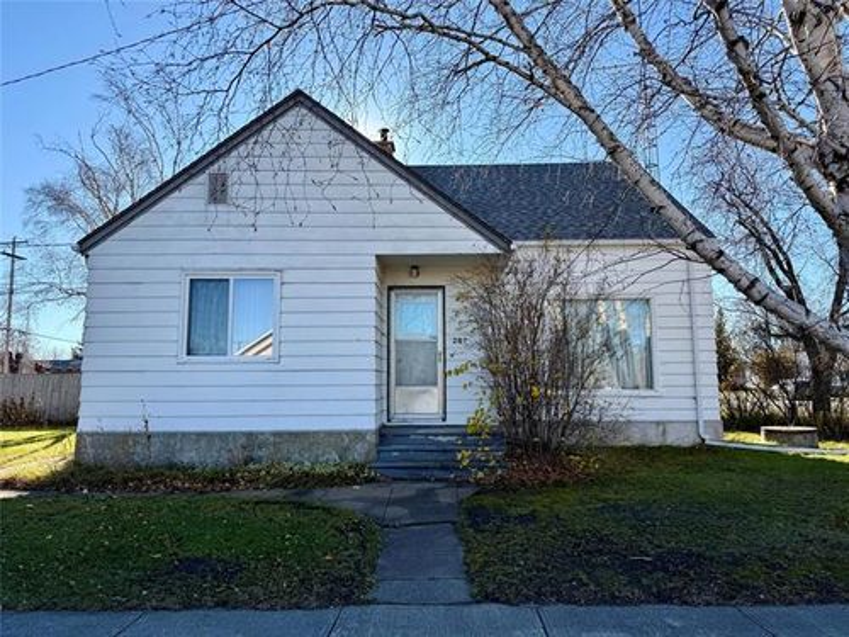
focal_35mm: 24
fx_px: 589
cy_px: 318
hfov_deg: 71.6
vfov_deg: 56.8
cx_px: 424
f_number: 1.78
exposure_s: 1/2299
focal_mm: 6.76
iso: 80
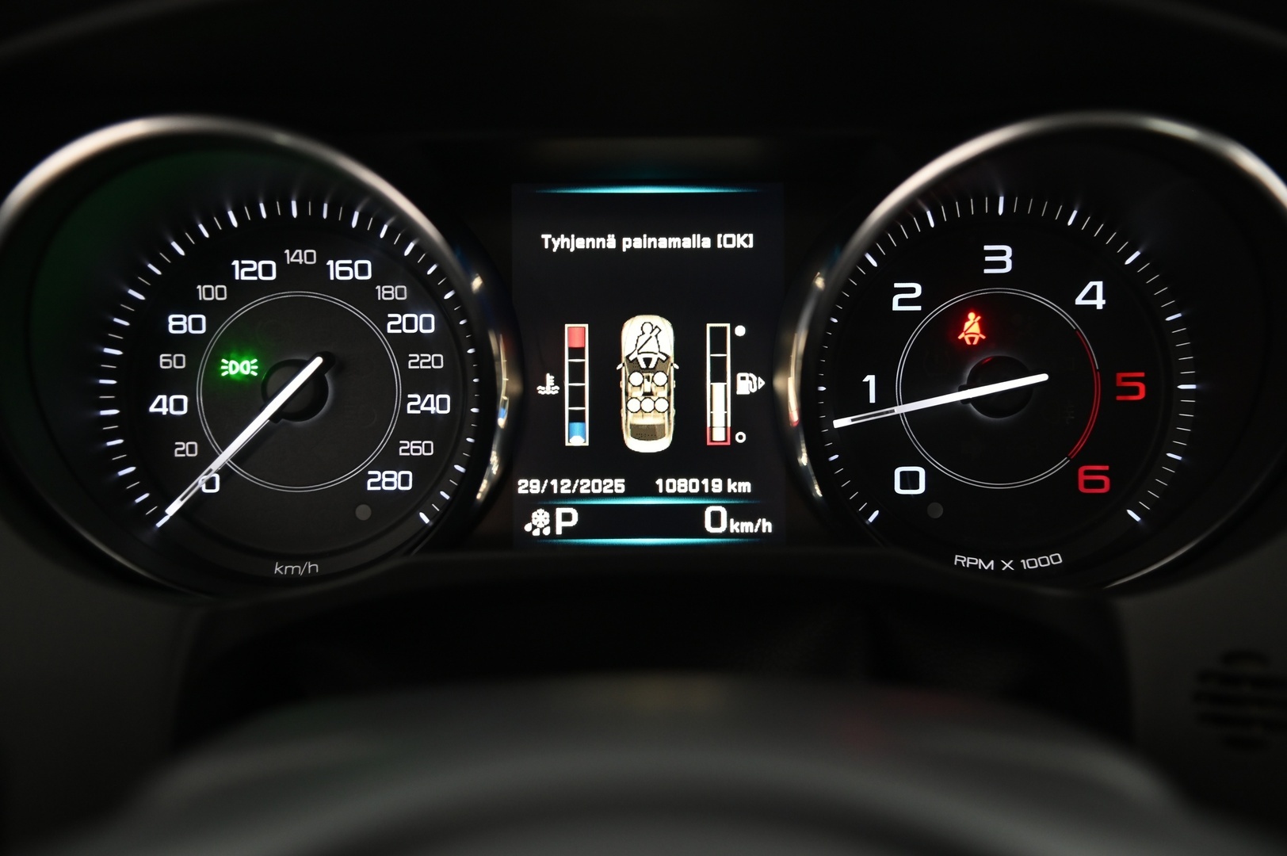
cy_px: 428
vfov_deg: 24.6
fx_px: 1965
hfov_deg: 36.3
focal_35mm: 55
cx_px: 644
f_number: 4
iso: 2000
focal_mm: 55
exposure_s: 1/25
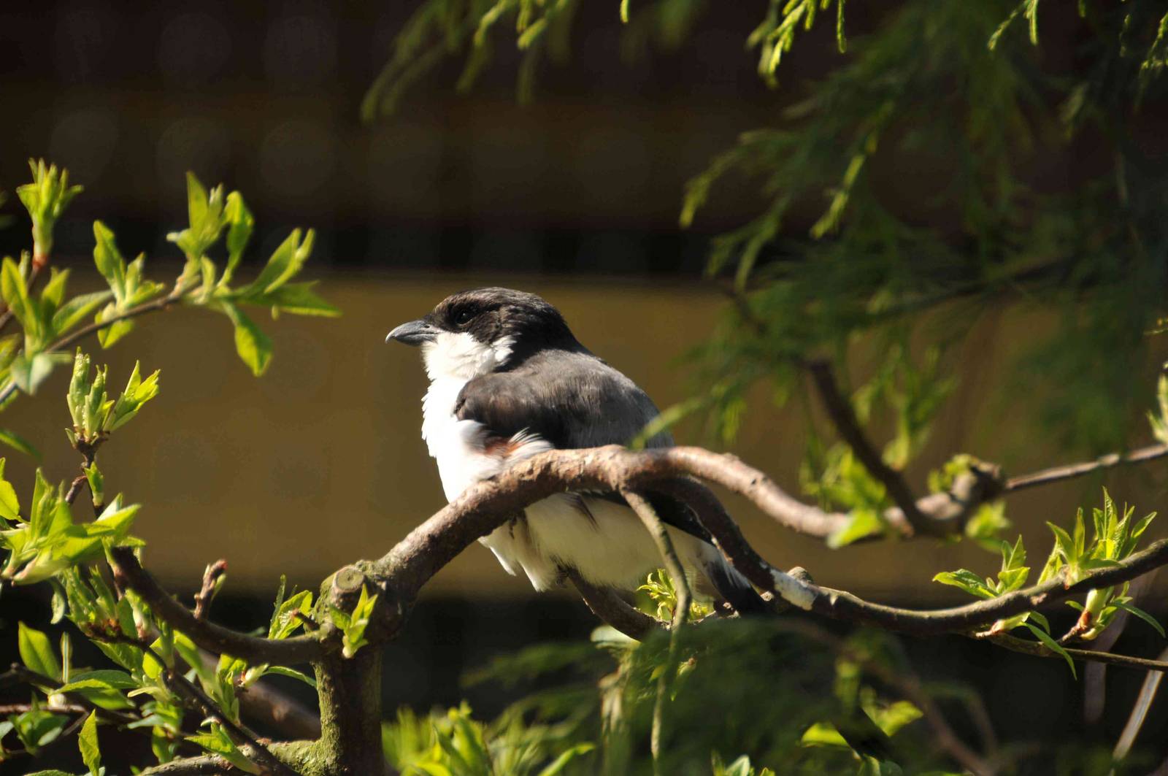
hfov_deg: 6.9
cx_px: 584
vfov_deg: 4.6
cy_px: 388
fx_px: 9722
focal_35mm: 300
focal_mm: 200
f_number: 5.6
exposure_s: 1/320
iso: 200
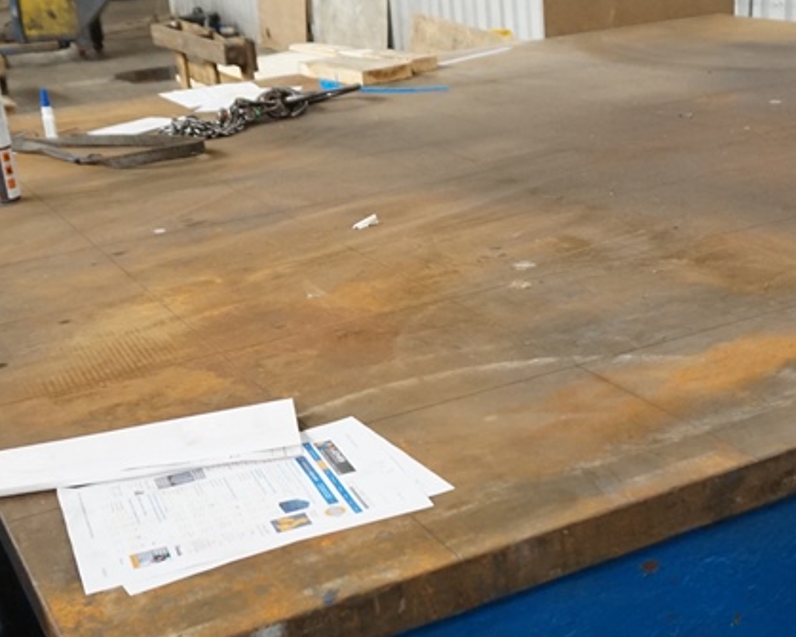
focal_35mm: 55
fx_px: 1295
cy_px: 392
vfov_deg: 27.5
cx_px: 515
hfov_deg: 33.9
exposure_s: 1/160
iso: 1600
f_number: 3.5
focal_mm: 16
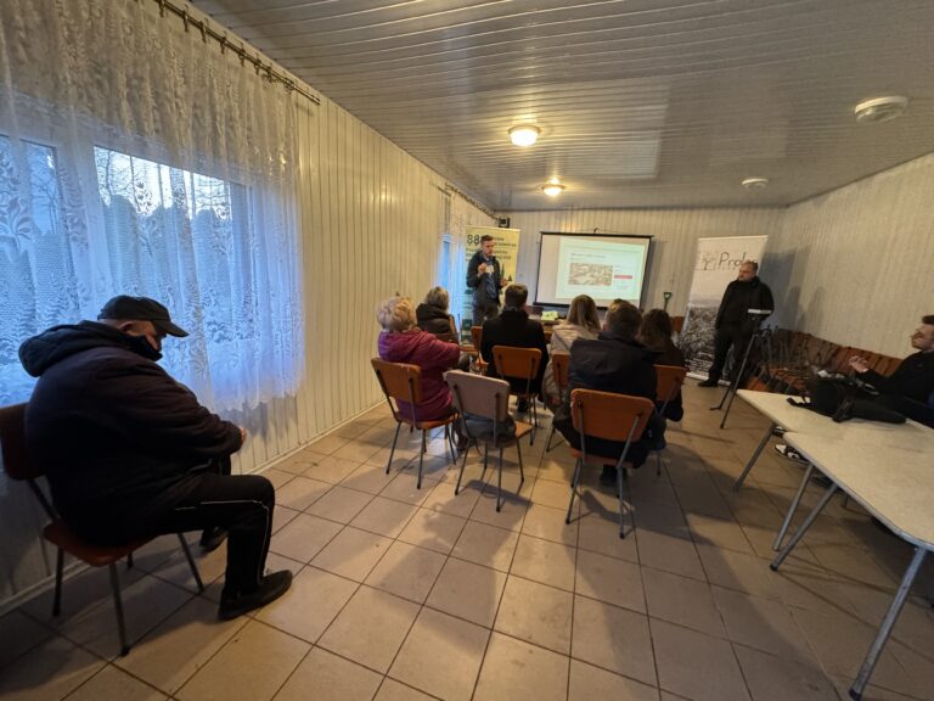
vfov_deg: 85.7
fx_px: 378
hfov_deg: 102.1
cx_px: 467
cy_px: 350
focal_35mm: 14
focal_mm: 2.22
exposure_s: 1/50
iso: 800
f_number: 2.2
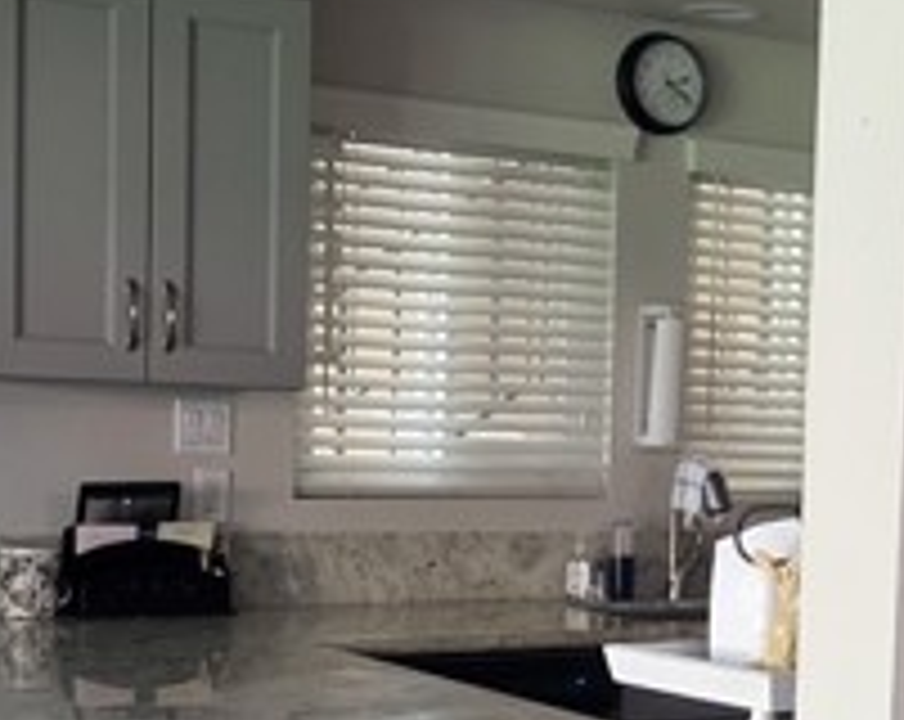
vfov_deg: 18.7
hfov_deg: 22.3
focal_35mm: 81
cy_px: 585
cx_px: 994
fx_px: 2163
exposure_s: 1/40
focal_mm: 5.4
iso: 320
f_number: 1.8
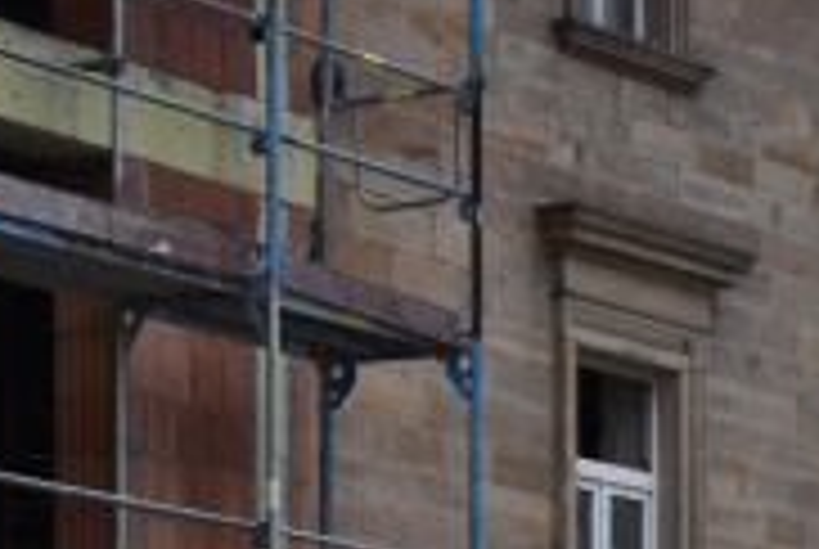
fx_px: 6718
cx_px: 652
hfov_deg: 7.0
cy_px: 1231
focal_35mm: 295
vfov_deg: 4.6
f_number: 7.1
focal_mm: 35
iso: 100
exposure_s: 1/125
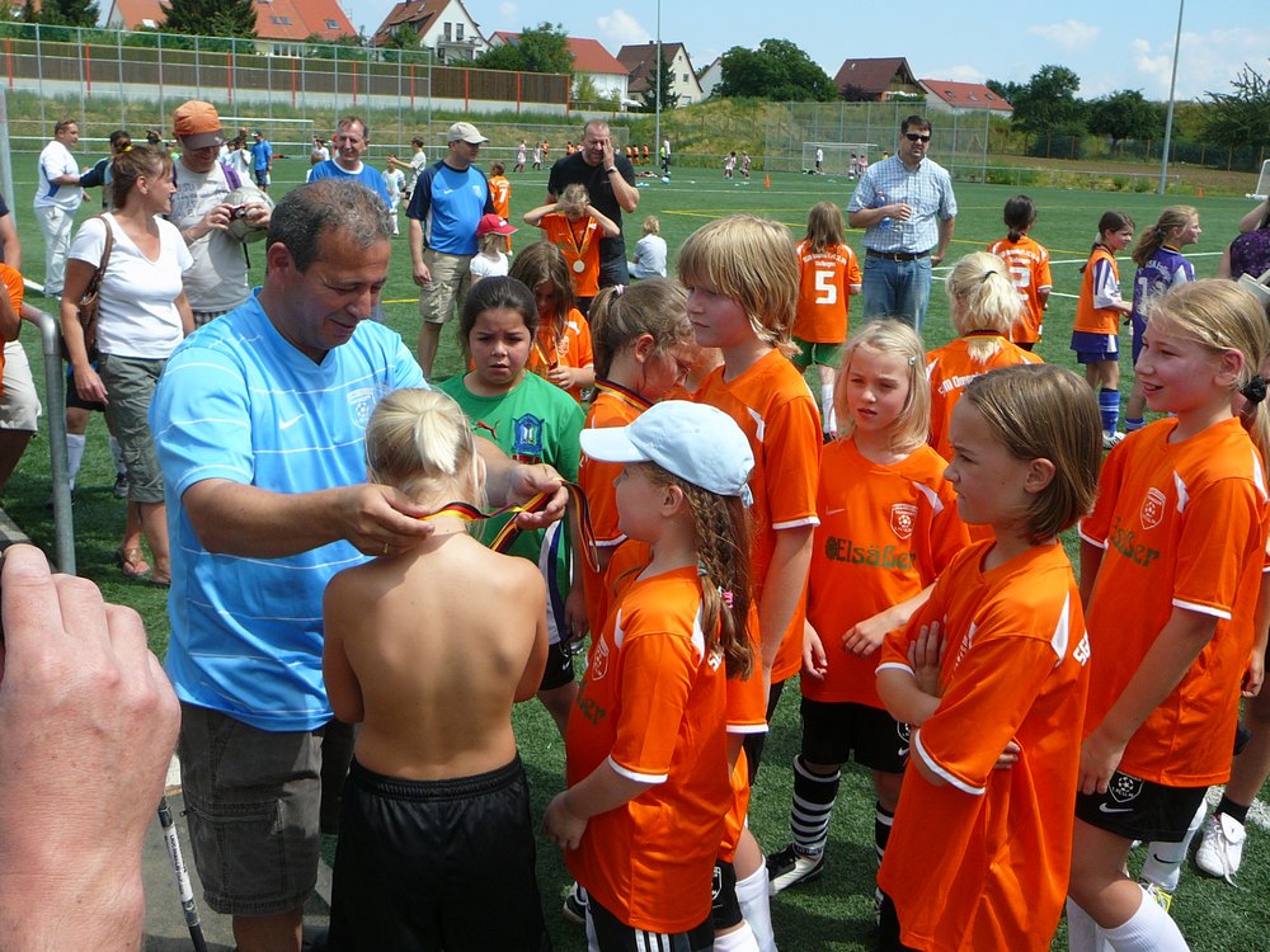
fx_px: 1284
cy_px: 476
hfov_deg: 52.6
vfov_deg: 40.7
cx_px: 635
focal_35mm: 35
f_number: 5
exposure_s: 1/400
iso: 80
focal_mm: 5.2
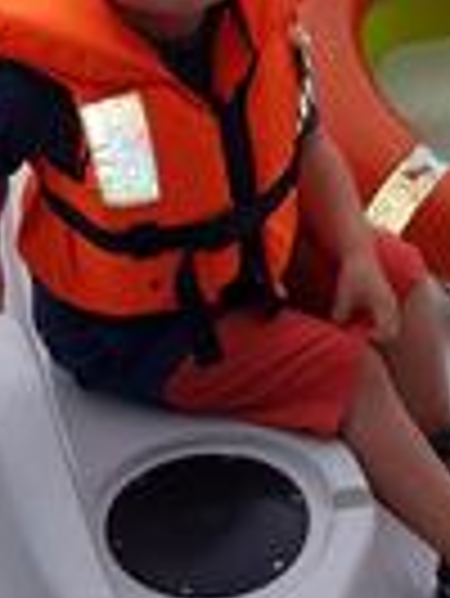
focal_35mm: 117
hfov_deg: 12.4
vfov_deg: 16.6
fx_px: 2025
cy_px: 49
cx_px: 558
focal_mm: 4.2
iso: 40
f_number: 1.7
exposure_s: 1/1368
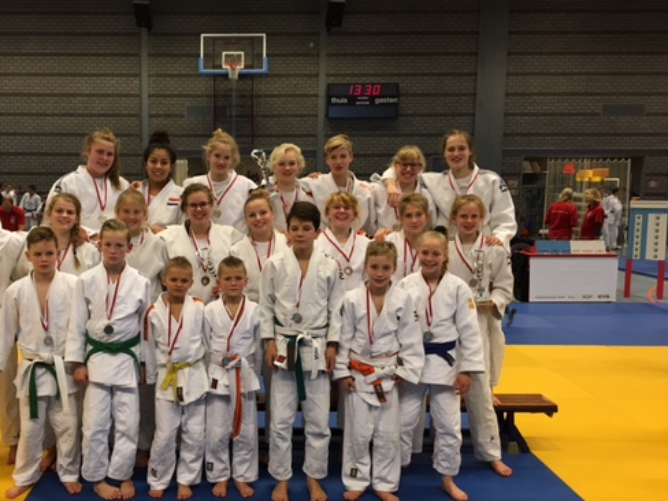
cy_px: 277
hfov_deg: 48.3
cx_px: 234
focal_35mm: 38
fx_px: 733
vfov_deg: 37.7
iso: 50
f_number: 2.2
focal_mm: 4.15
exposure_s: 1/33
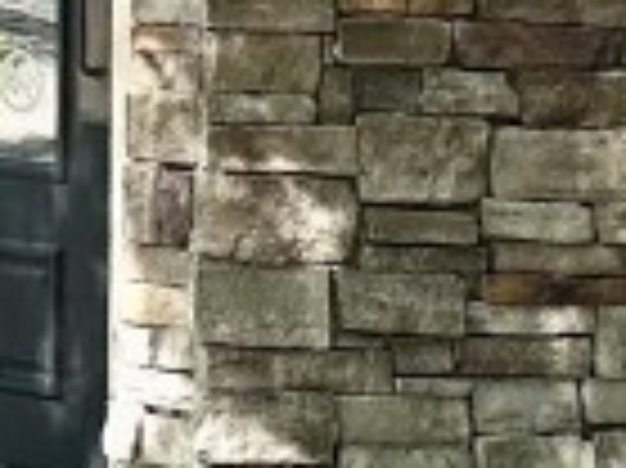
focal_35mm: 177
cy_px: -522
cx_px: -41
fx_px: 3198
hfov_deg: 11.0
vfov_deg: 7.9
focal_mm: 6.86
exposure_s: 1/1845
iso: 80
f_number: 1.78
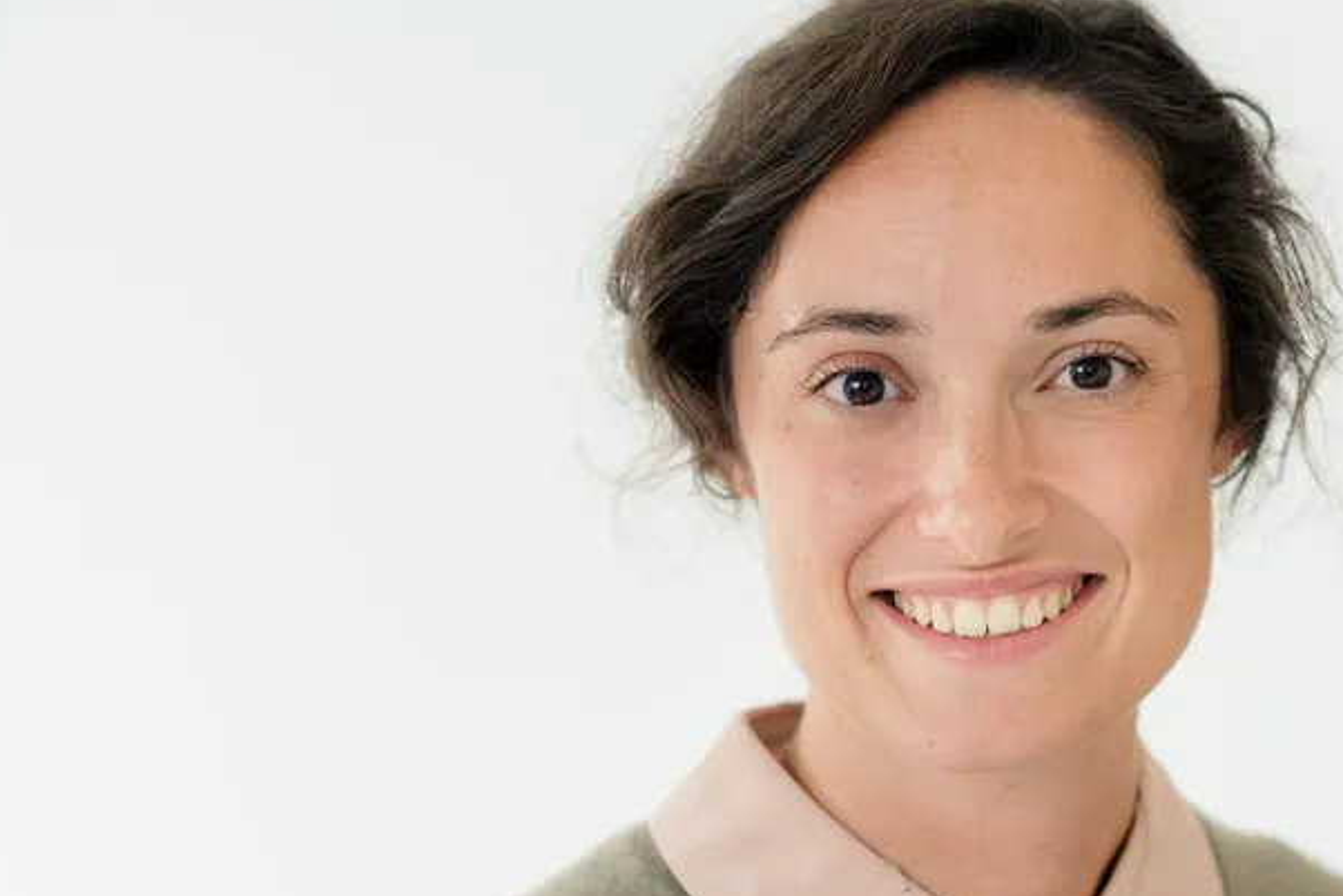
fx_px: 4740
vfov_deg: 10.8
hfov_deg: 16.1
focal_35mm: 127
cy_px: 562
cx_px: 906
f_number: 3.2
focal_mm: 85
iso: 800
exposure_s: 1/250
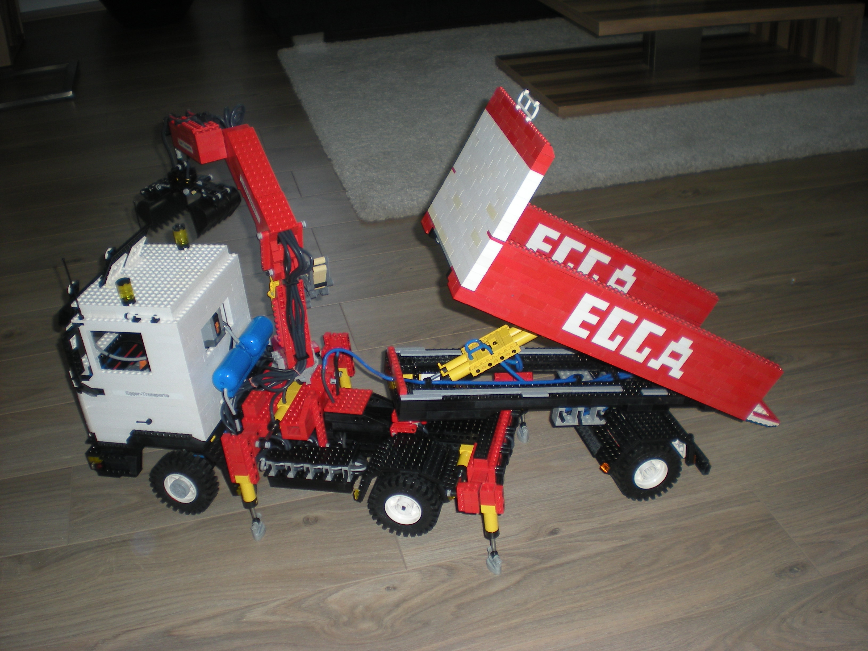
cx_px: 434
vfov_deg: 37.7
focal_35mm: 38
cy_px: 326
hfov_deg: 49.0
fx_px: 953
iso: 79
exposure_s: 1/60
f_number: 3.1
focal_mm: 6.3
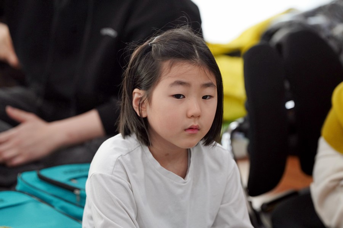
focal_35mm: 200
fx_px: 1905
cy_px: 114
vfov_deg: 6.9
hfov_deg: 10.3
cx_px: 172
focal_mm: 200
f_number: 4
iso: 2000
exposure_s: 1/250
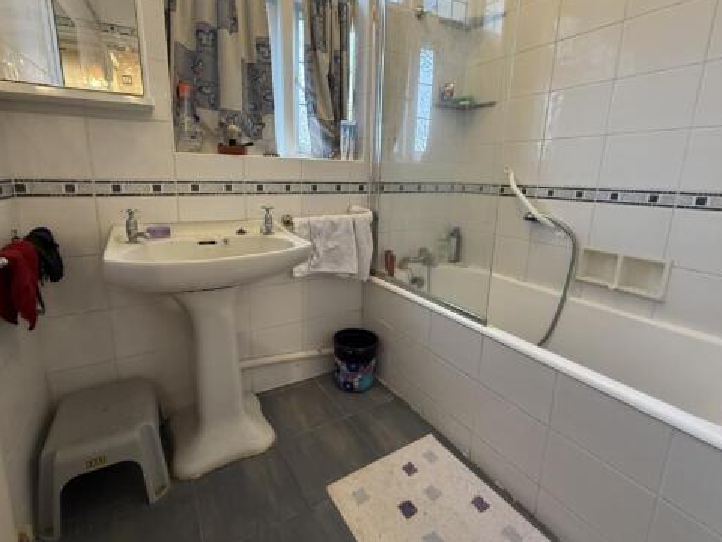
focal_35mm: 17
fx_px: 355
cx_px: 353
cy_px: 249
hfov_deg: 91.0
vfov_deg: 74.6
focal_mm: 2.22
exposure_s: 1/50
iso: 400
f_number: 2.2
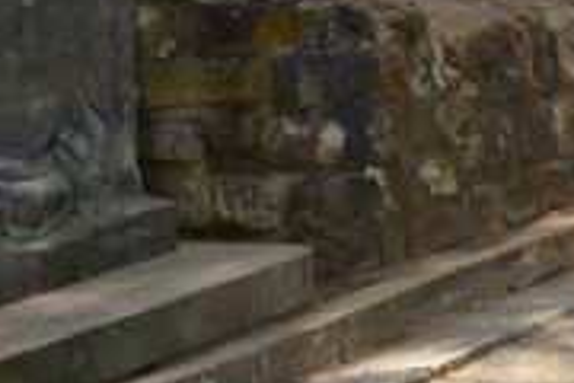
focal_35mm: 196
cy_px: -180
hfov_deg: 10.3
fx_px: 3122
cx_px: 762
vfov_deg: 6.9
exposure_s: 1/125
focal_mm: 23
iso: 100
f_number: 5.6
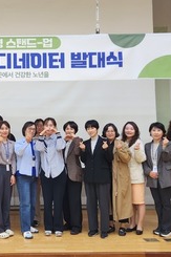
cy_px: 126
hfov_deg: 29.4
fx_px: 314
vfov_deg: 44.5
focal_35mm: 44
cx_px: 22
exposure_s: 1/120
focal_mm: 5.4
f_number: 1.8
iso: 160
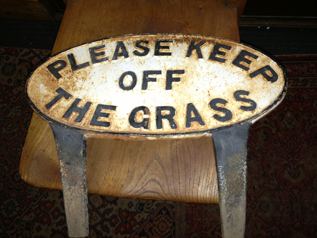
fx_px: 302
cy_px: 119
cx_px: 158
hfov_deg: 55.4
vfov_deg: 42.9
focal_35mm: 33
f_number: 2.4
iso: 100
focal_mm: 4.13
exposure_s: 1/20
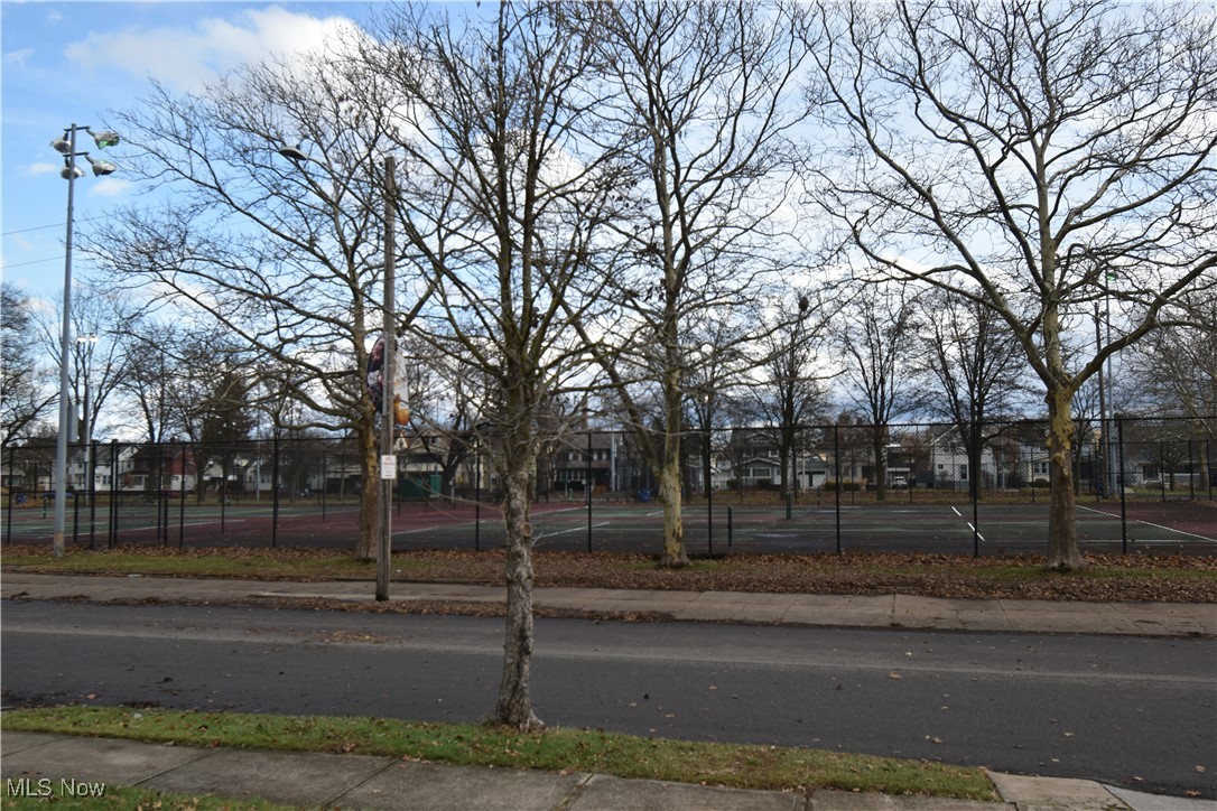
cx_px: 608
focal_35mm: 30
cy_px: 406
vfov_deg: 43.6
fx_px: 1014
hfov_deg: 61.9
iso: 180
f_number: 8
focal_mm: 20
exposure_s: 1/250
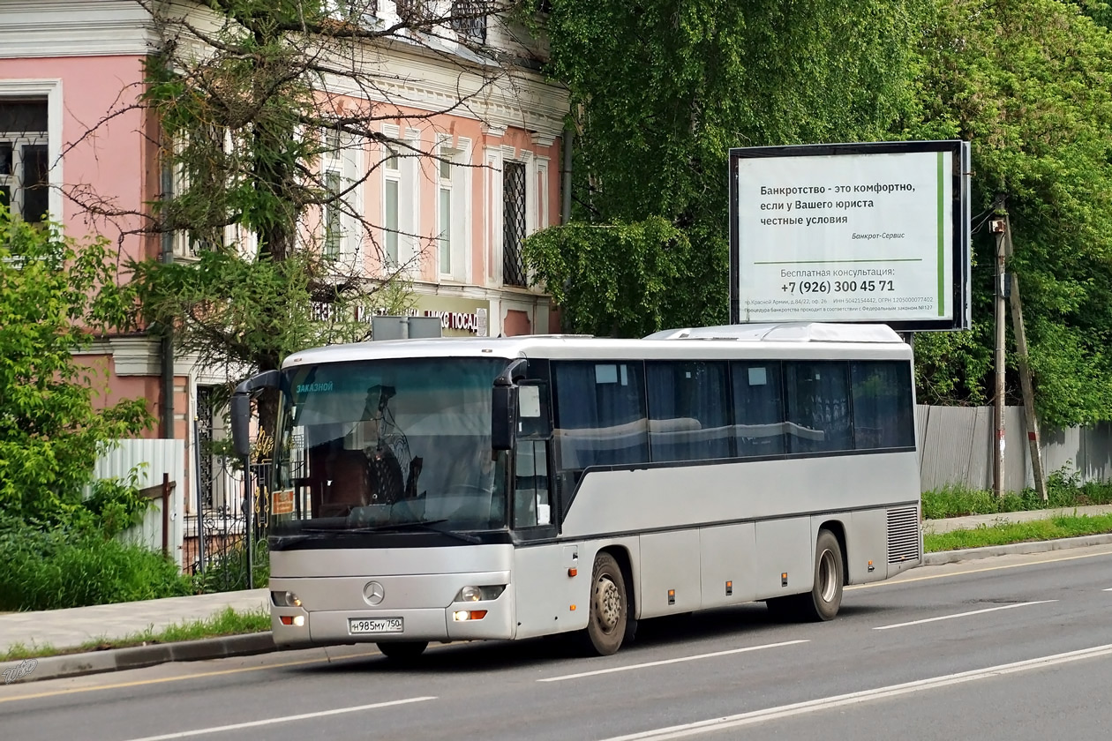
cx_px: 556
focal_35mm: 90
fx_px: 2780
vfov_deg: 15.2
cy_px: 370
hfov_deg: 22.6
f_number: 5.6
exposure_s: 1/640
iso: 400
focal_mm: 60
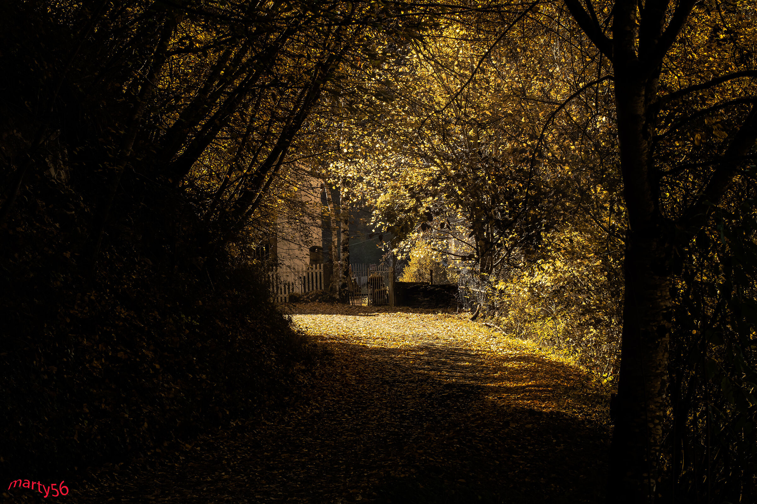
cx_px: 378
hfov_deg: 19.5
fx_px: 2208
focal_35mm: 105
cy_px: 252
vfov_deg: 13.0
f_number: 8
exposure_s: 1/400
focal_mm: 70
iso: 800
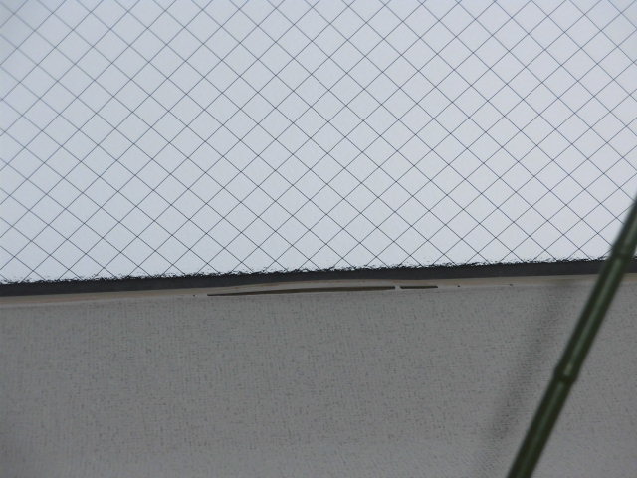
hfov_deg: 18.9
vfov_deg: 14.2
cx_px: 318
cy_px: 239
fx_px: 1914
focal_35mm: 104
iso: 100
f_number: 4.8
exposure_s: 1/320
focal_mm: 18.63
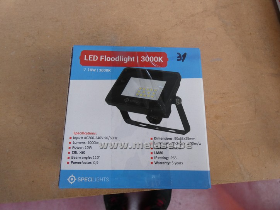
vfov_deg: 66.0
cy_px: 105
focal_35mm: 20
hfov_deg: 81.7
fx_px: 162
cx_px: 140
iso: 320
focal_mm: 3.6
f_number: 2.8
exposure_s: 1/60
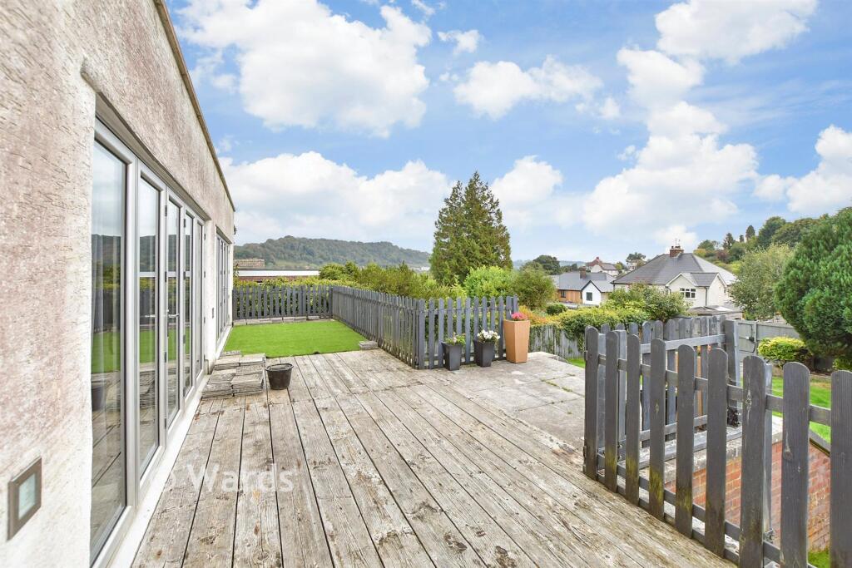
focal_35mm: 15
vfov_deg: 77.3
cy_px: 284
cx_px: 426
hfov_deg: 100.4
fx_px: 355
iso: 160
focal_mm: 10
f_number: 6.3
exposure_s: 1/160
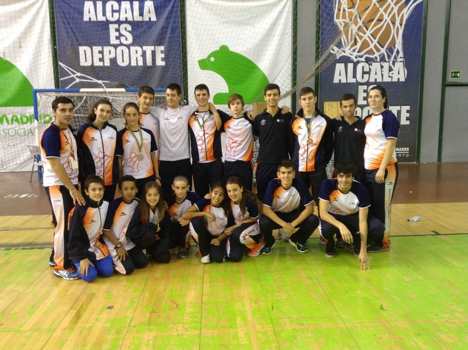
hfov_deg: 55.4
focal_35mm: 33
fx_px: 446
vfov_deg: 42.9
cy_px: 175
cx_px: 234
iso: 80
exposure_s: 1/24
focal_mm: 3.3
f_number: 2.4
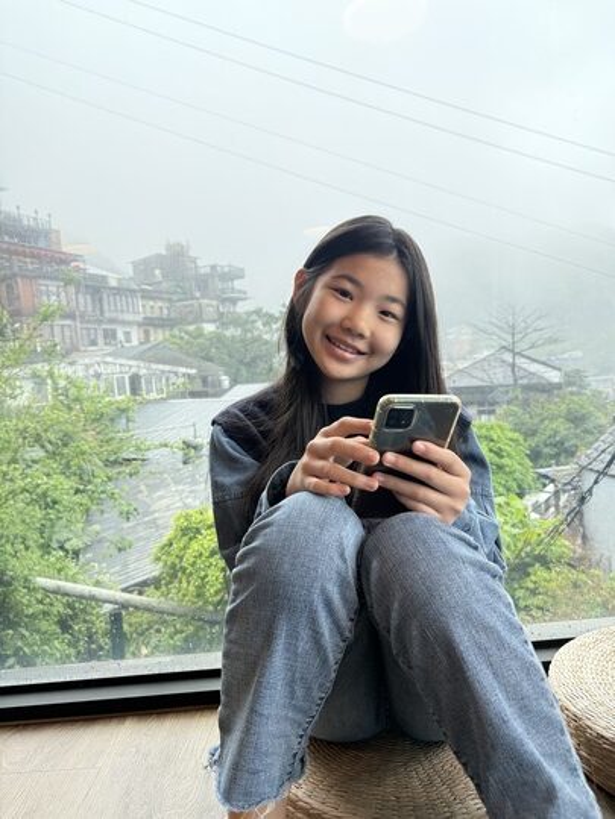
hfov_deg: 56.8
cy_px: 410
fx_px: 569
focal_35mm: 24
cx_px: 308
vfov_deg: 71.6
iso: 200
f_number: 1.78
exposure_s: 1/239
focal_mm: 6.76
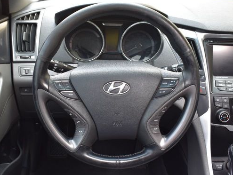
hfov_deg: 45.6
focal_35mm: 41
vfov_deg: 35.2
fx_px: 276
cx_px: 100
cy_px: 89
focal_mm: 22
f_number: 7.1
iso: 400
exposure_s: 1/40
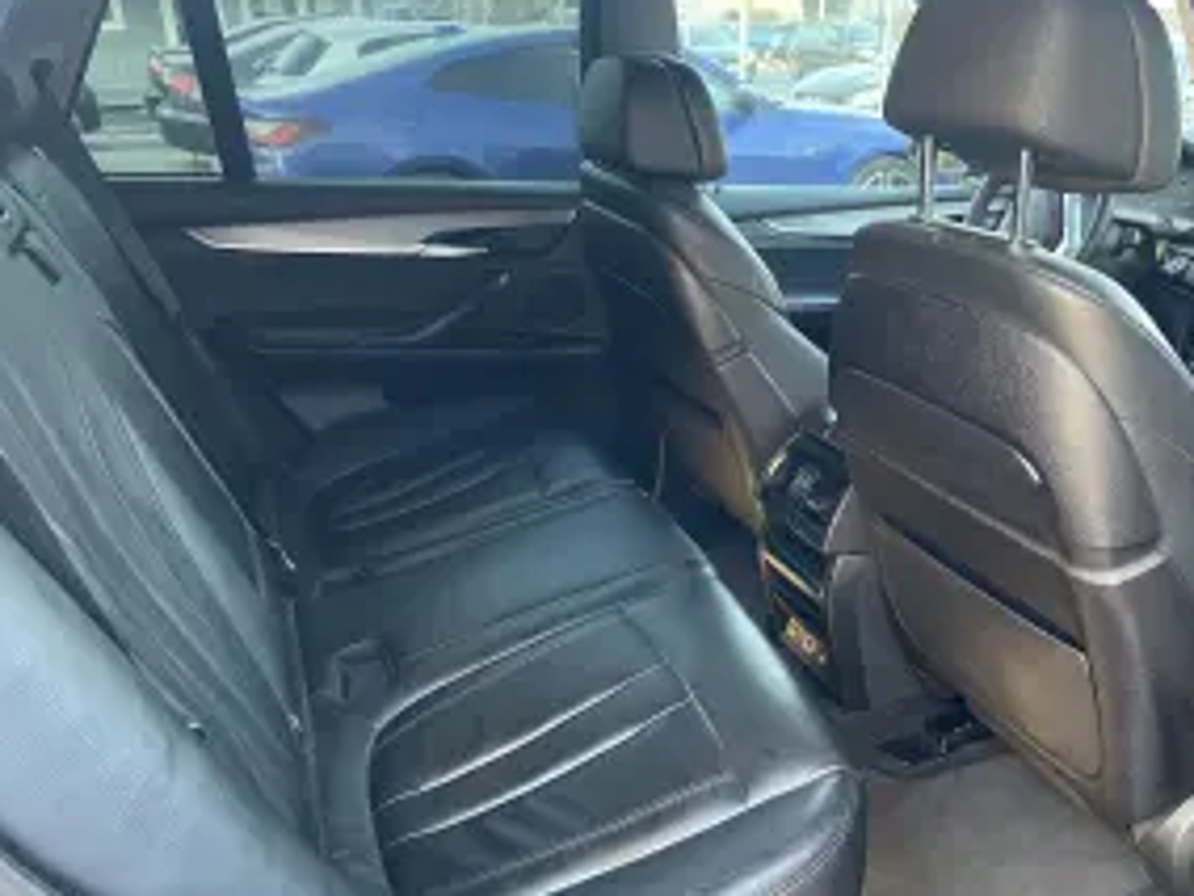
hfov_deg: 55.1
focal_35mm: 33
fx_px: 1138
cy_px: 509
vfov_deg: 42.8
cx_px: 685
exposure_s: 1/57
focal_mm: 5.1
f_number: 1.6
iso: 500
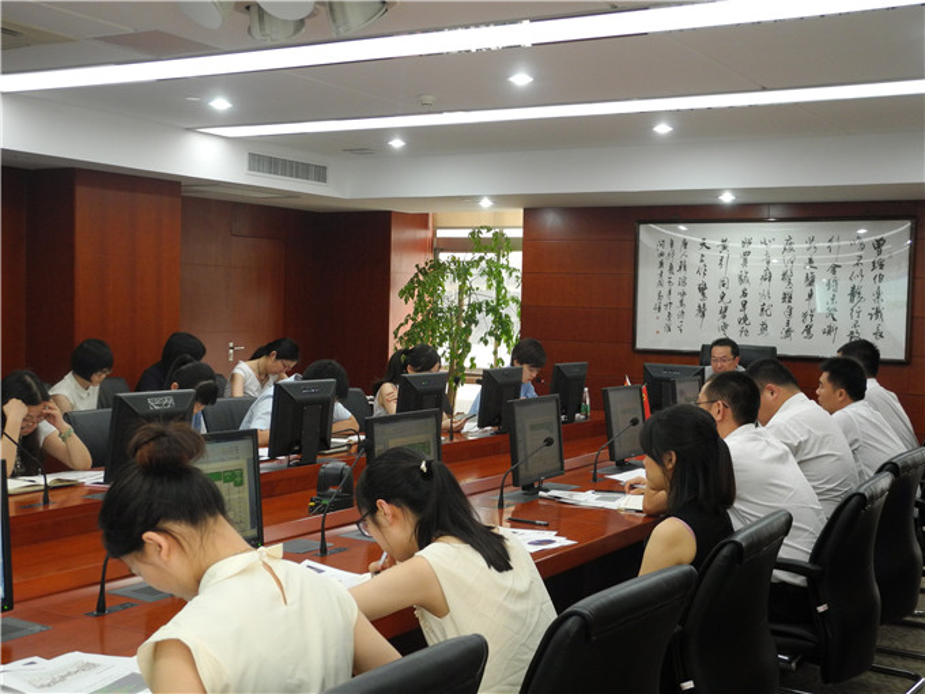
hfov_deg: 42.1
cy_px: 347
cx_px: 462
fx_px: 1202
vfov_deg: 32.2
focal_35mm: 45
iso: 360
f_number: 3.2
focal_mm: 9.7
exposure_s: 1/30
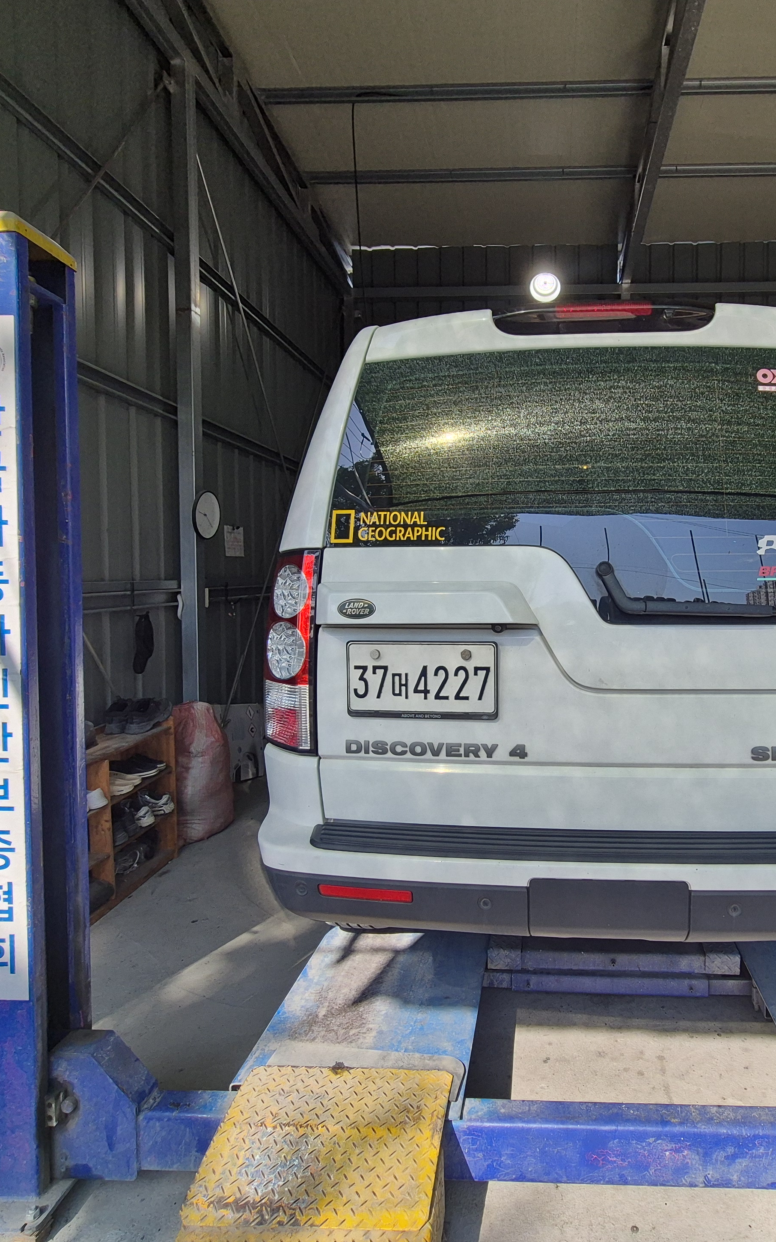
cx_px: 538
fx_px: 643
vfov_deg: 88.0
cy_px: 614
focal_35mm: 19
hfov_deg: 60.2
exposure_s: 1/956
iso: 50
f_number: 2.2
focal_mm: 2.2
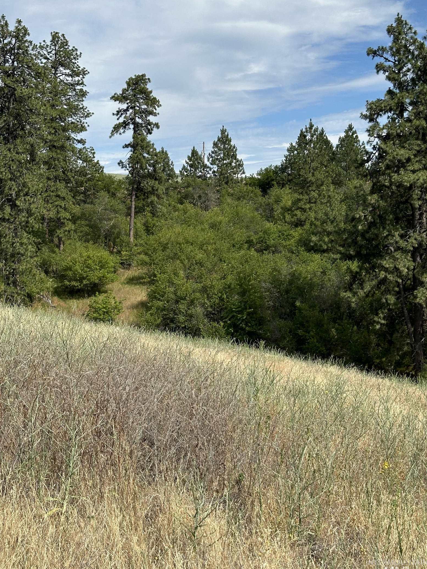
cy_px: 277
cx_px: 193
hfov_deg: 27.5
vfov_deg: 36.2
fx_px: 872
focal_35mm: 53
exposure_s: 1/5000
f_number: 1.78
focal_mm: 6.86
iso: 64
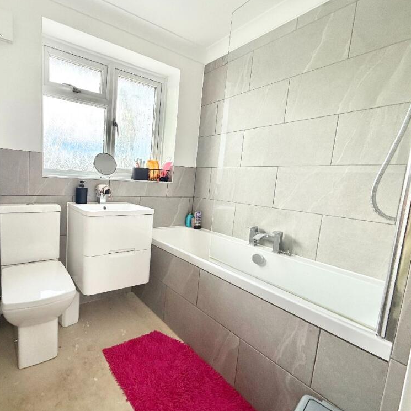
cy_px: 205
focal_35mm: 17
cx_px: 135
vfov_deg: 84.0
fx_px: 228
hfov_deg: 81.0
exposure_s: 1/128
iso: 64
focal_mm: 2.22
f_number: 2.2
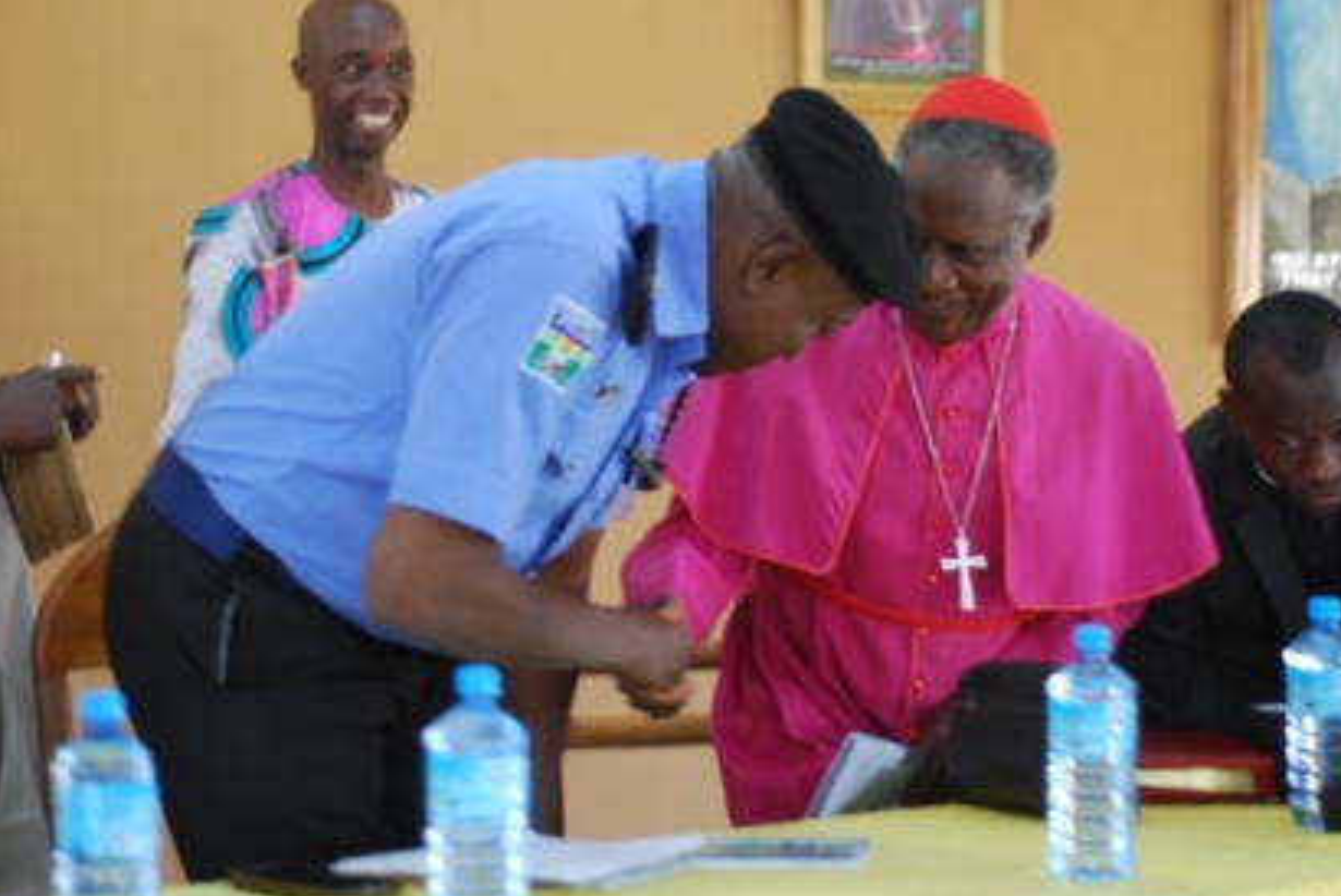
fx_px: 3057
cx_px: 621
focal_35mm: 82
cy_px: 435
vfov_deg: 16.7
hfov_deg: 24.7
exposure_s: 1/30
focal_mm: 50
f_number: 1.8
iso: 200
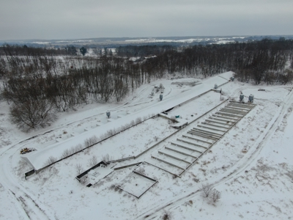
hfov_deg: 71.6
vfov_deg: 56.8
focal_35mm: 24
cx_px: 146
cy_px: 110
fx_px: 203
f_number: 2.8
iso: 100
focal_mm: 4.39
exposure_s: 1/500
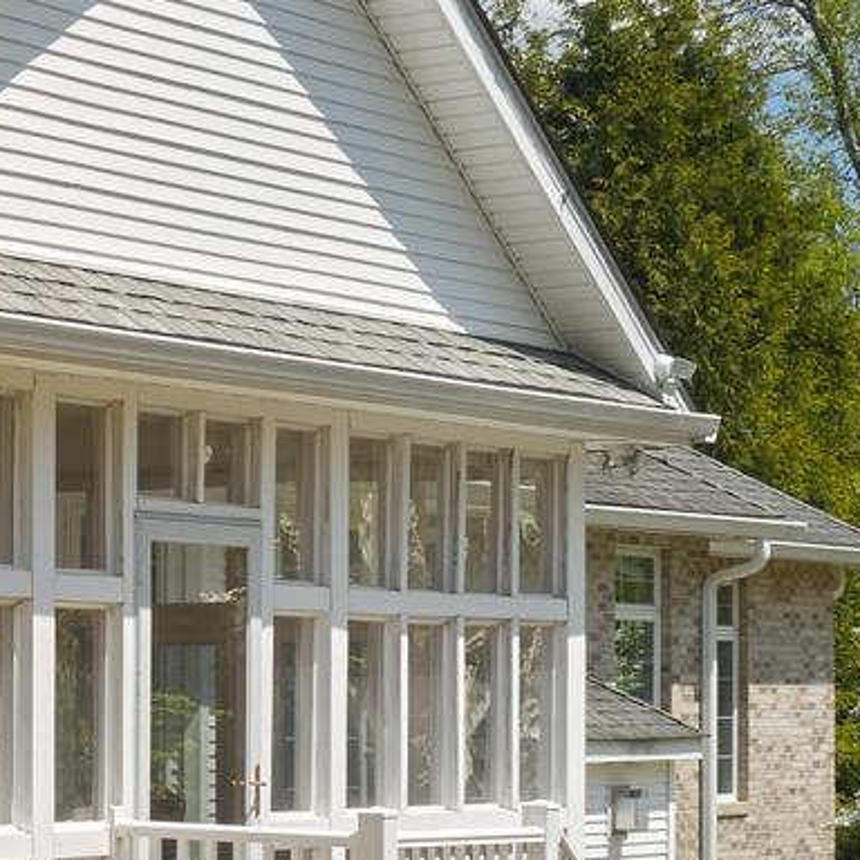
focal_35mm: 127
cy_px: 701
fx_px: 3570
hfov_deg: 13.0
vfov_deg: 13.7
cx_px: -457
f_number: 5.6
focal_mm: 10.26
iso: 100
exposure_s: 1/100
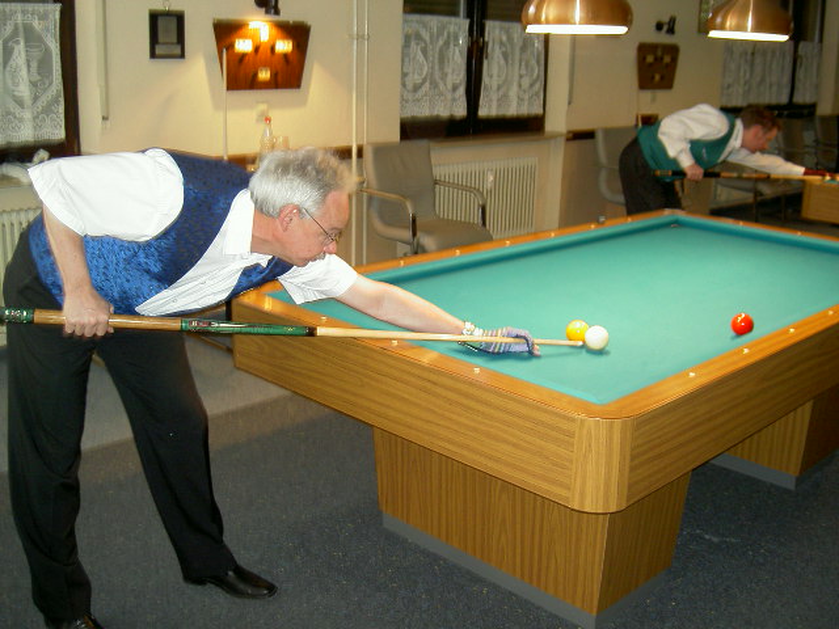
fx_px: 945
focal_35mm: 39
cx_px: 420
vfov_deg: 36.8
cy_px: 314
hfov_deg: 47.9
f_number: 2.8
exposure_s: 1/8
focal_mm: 8
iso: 100
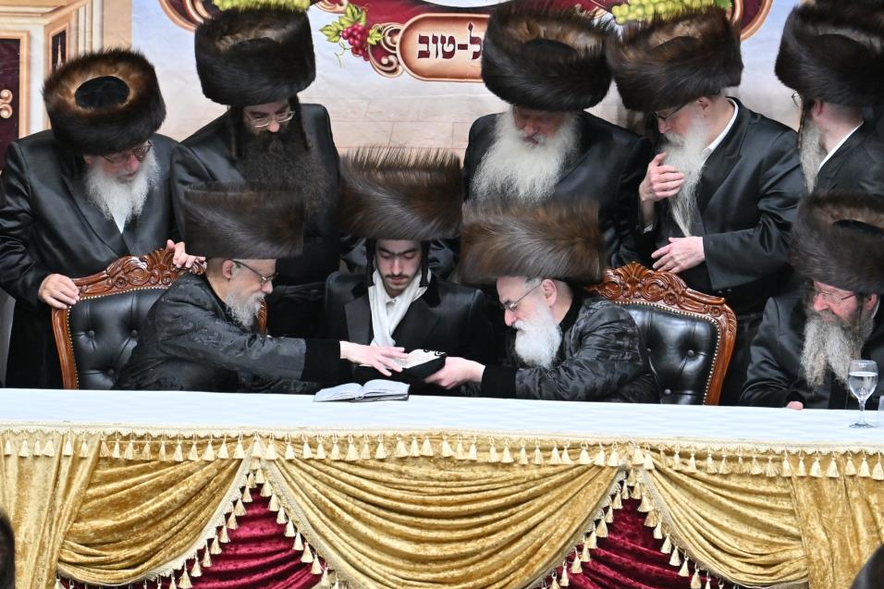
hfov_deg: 7.5
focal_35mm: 273
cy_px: 301
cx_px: 414
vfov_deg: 5.0
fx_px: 6702
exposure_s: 1/400
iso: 1250
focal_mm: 170
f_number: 2.8
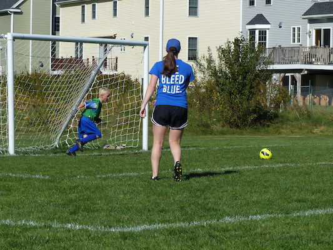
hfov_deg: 12.3
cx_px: 166
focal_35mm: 160
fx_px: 1540
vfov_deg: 9.3
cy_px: 125
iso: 100
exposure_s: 1/2000
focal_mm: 28.7
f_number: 4
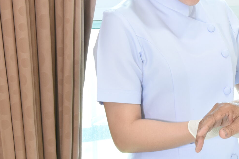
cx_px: 295
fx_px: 989
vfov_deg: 9.2
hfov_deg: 13.4
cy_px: 66
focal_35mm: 149
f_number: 5.6
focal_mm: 38
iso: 1000
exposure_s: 1/40
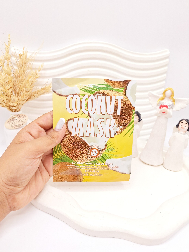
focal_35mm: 23
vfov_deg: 73.9
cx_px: 94
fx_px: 167
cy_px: 126
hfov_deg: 58.9
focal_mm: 5.54
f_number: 1.8
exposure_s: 1/455
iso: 40
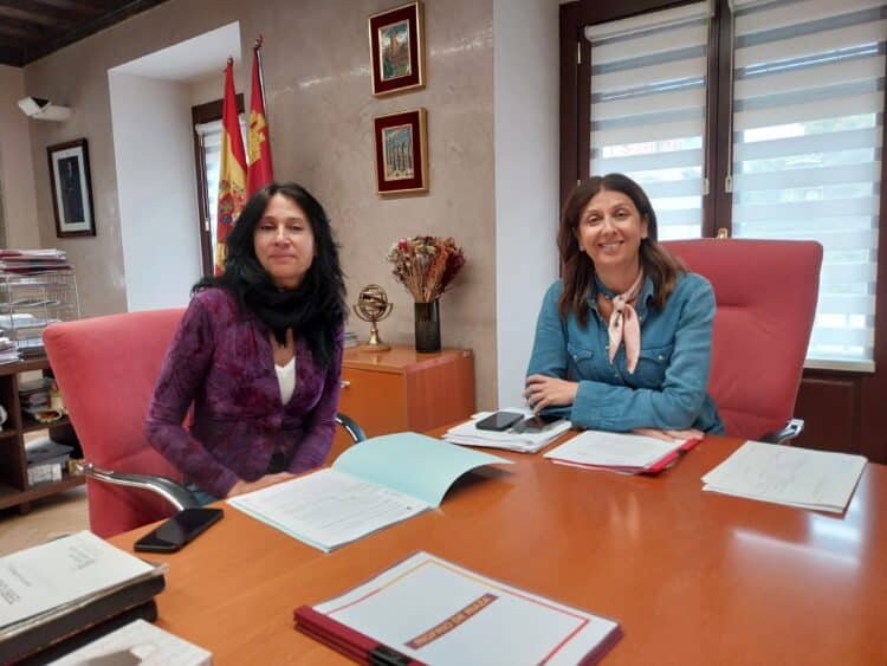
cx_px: 444
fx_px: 666
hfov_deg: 67.3
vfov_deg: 53.1
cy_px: 333
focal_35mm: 26
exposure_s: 1/50
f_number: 1.8
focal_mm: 4
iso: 125
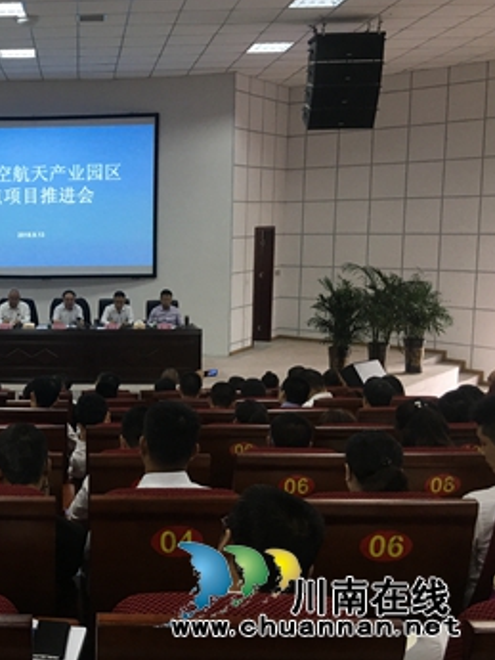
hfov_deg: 32.4
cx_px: 34
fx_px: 800
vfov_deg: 44.8
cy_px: 326
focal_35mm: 42
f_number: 2.2
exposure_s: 1/17
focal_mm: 4.15
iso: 50
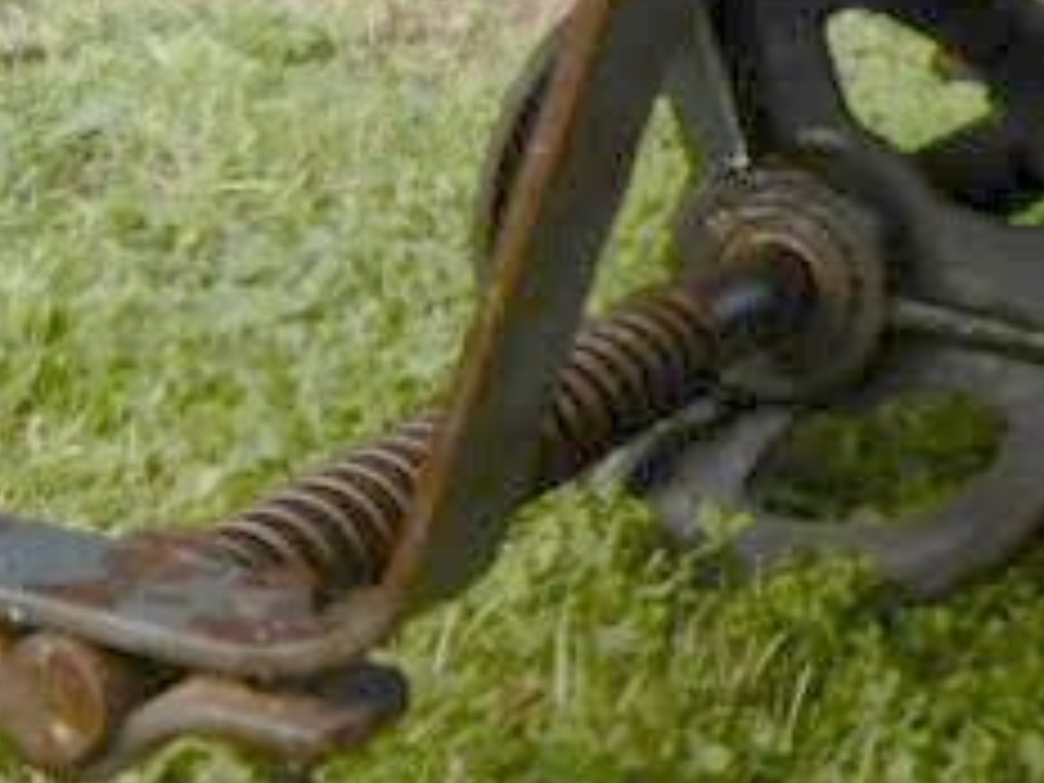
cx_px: 396
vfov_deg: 10.7
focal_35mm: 138
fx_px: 4162
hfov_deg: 14.3
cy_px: 153
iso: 100
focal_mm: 8.9
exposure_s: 1/15
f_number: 4
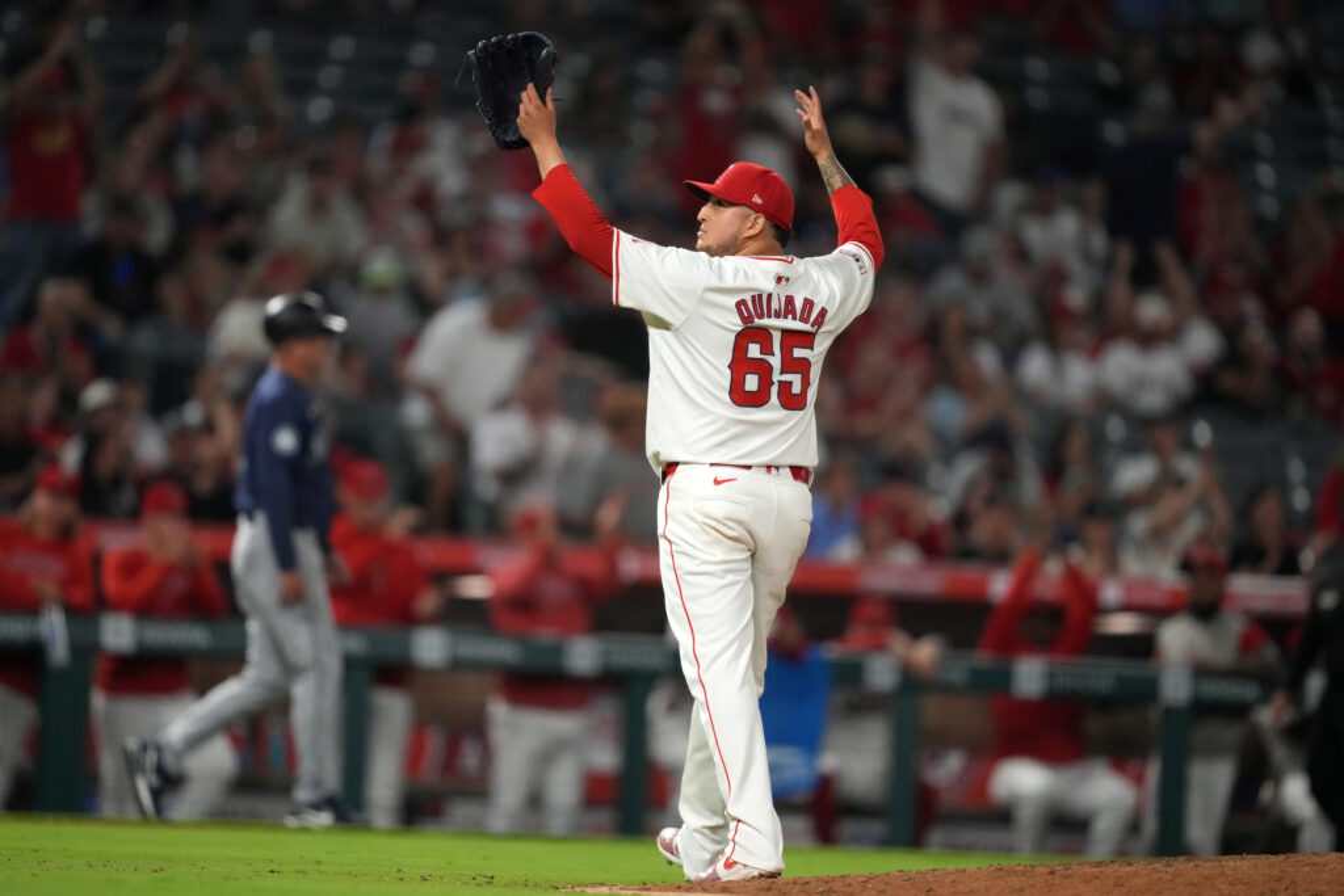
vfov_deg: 3.4
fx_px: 14934
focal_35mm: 400
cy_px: 448
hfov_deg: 5.2
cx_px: 672
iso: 4000
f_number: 2.8
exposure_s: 1/2500
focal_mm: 400
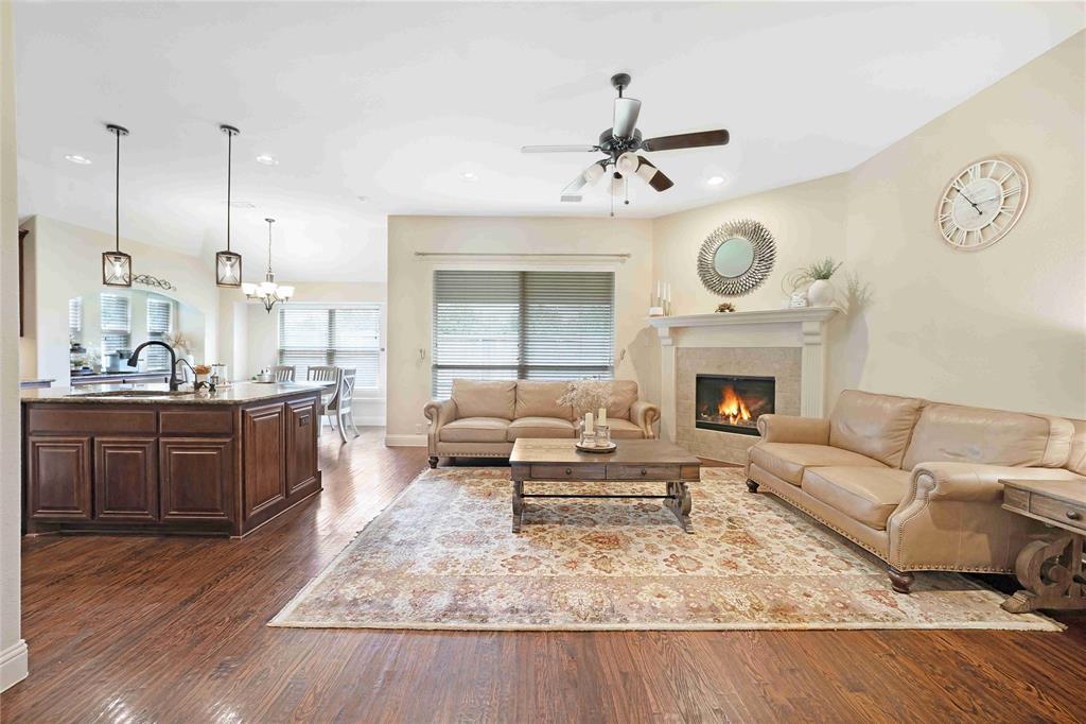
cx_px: 543
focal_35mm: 14
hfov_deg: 104.3
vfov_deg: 81.2
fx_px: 422
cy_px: 362
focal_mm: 14
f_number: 9
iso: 500
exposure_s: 1/6
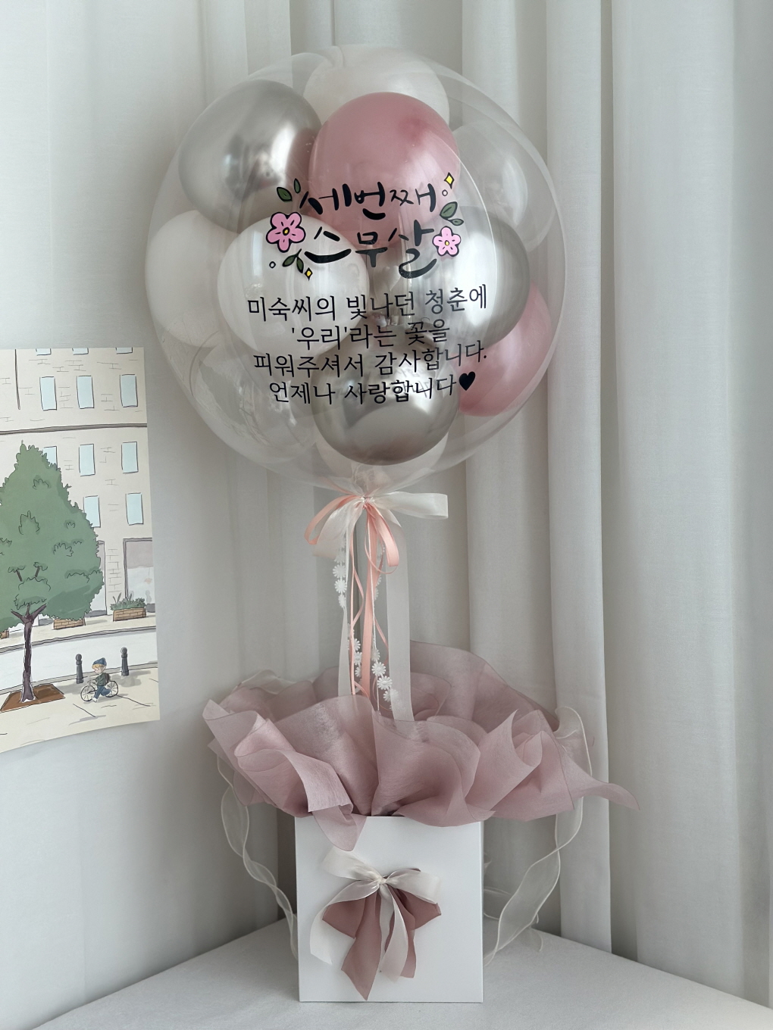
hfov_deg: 30.3
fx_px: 1429
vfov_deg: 39.7
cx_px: 386
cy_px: 515
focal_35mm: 48
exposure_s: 1/121
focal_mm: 6.86
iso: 100
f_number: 1.78
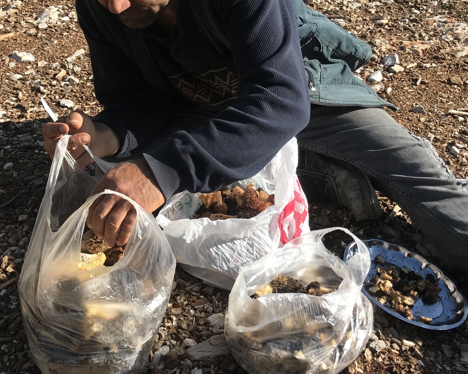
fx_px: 651
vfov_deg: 32.1
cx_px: 249
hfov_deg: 39.5
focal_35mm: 47
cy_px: 167
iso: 20
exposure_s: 1/1140
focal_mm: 3.99
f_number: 1.8
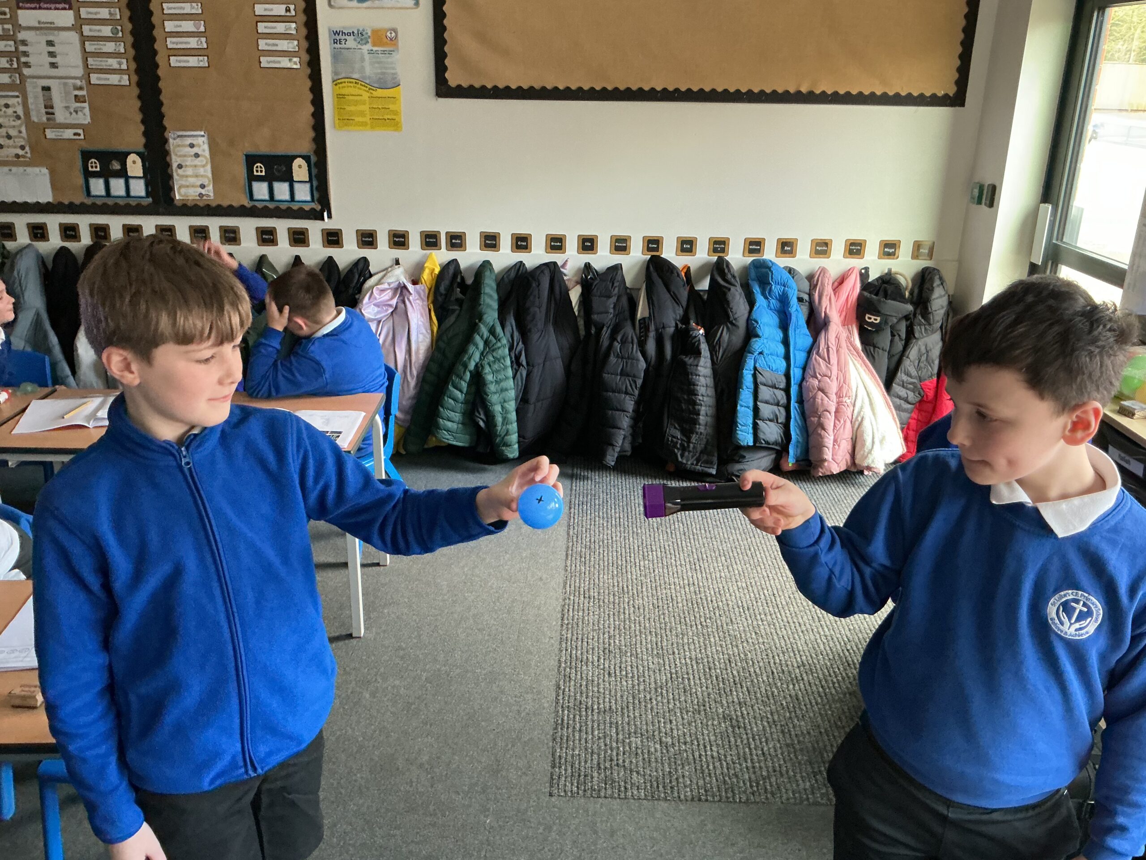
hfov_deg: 61.7
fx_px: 960
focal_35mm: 29
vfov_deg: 48.2
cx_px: 573
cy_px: 430
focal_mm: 3
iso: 320
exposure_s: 1/40
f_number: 1.8
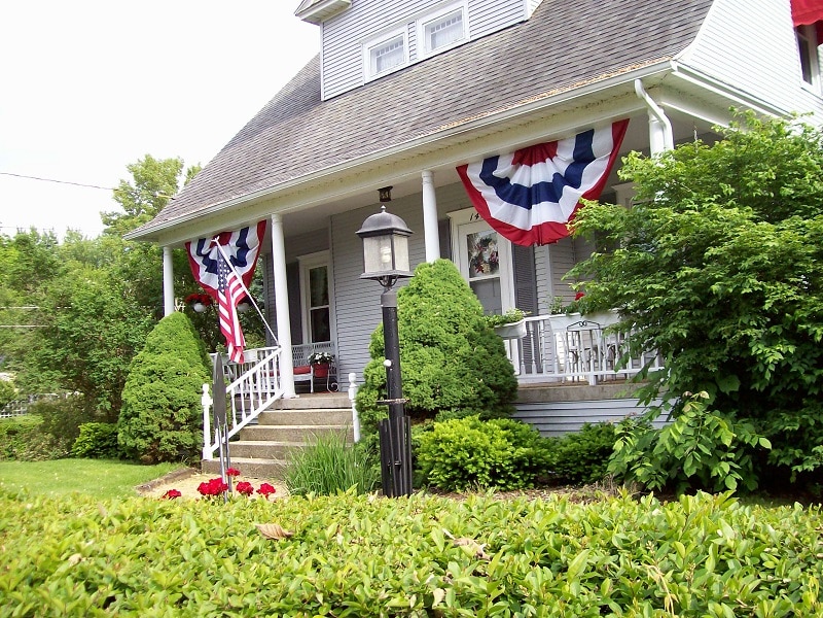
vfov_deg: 39.7
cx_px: 412
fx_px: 856
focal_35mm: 36
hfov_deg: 51.4
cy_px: 309
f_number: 2.7
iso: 80
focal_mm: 6
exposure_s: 1/402
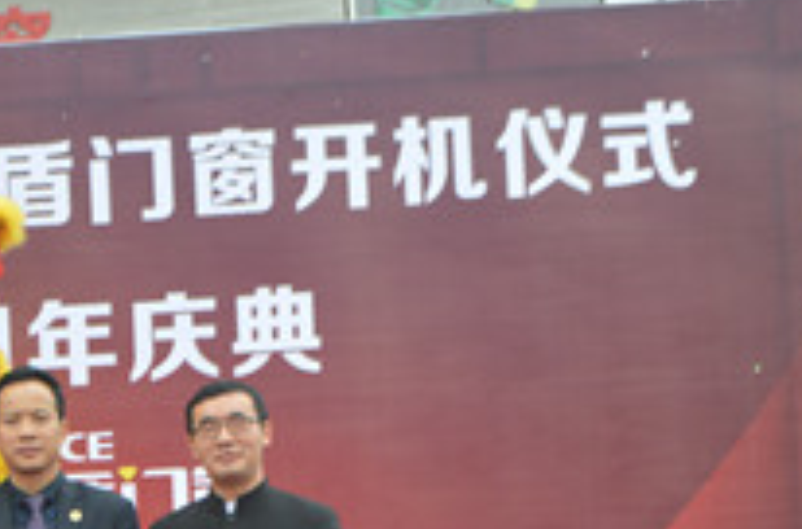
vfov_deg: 7.8
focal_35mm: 175
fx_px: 3887
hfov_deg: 11.5
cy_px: 529
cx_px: -245
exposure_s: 1/125
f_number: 5.6
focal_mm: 40
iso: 180
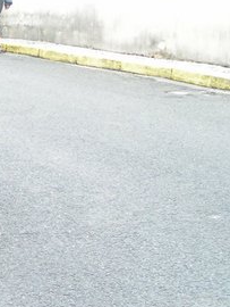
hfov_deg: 15.7
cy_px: 40
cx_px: -59
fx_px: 796
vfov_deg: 21.3
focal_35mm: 90
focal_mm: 5.8
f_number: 2.8
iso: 50
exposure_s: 1/125
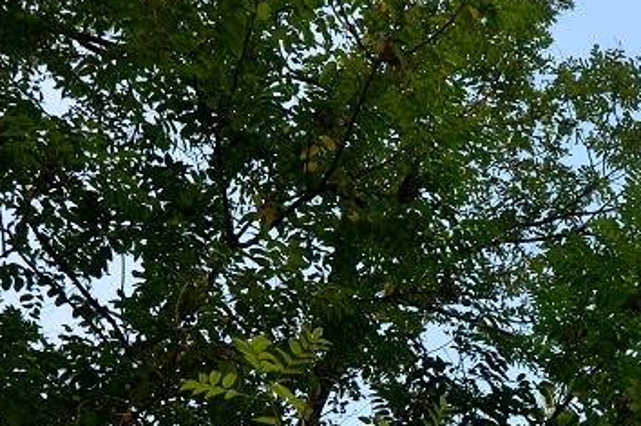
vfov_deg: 14.3
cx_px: 535
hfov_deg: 21.6
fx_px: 1654
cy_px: 487
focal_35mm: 93
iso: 400
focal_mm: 22
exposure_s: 1/125
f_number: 5.6
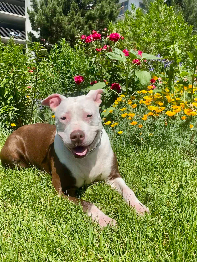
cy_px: 129
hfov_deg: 49.7
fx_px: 212
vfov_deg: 63.4
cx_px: 98
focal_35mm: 28
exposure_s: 1/2268
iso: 32
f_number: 1.8
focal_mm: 4.25
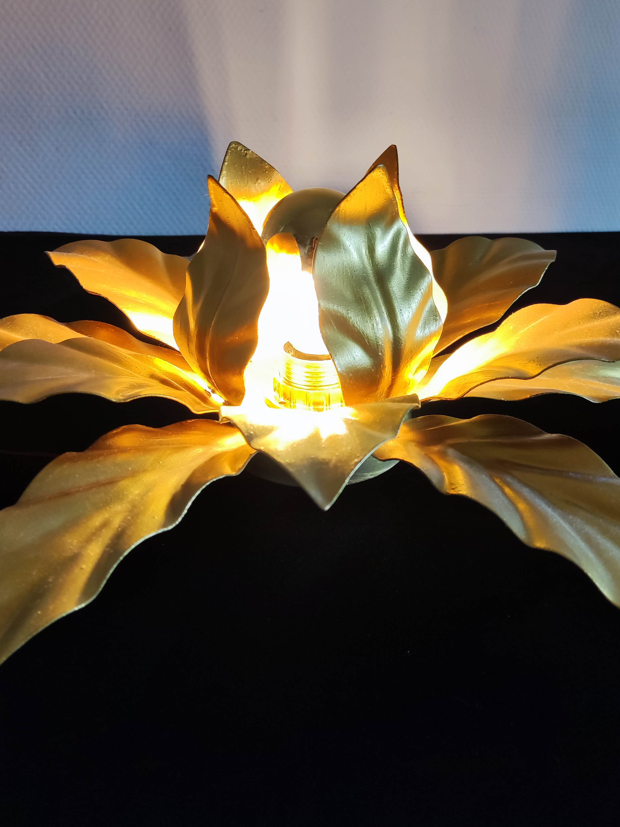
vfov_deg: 59.8
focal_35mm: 30
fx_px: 716
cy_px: 360
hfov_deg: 46.8
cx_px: 330
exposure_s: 1/50
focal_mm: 4.71
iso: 85
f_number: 1.79
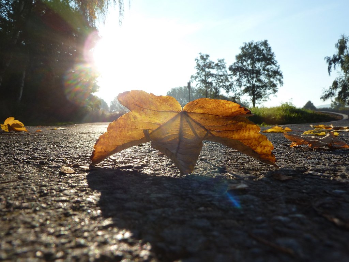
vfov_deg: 54.9
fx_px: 252
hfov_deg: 69.4
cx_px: 174
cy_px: 131
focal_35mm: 25
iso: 80
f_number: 4
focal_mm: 4.1
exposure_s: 1/400
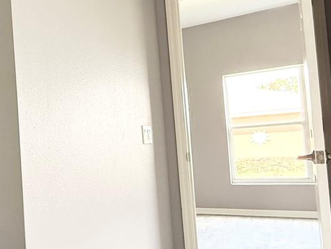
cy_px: 141
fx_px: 402
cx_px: -9
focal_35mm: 42
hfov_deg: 39.0
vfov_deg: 34.3
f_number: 2.2
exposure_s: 1/99
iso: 320
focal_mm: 2.22
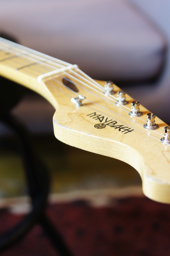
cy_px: 128
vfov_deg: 33.4
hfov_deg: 22.6
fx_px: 426
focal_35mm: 60
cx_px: 85
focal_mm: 40
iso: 100
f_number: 4.5
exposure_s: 1/8
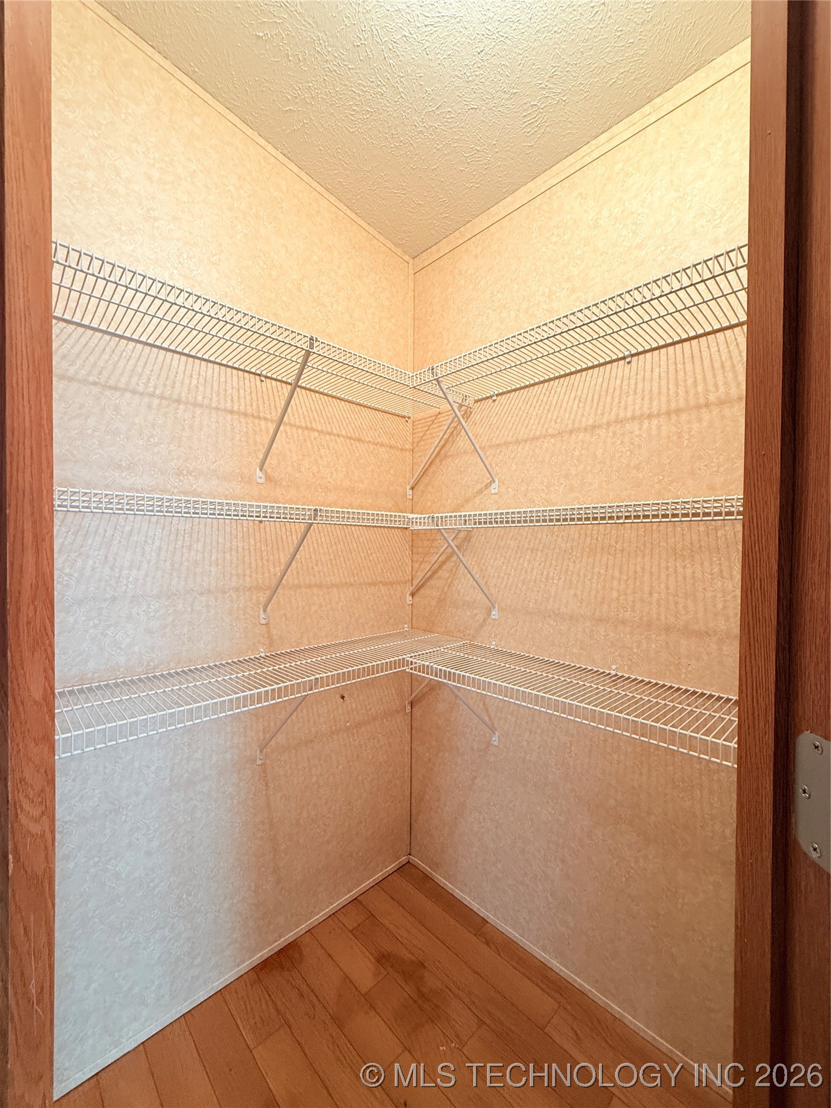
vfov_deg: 102.1
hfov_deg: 85.7
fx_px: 448
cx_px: 416
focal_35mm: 14
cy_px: 554
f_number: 2.2
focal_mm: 2.22
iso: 200
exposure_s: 1/60
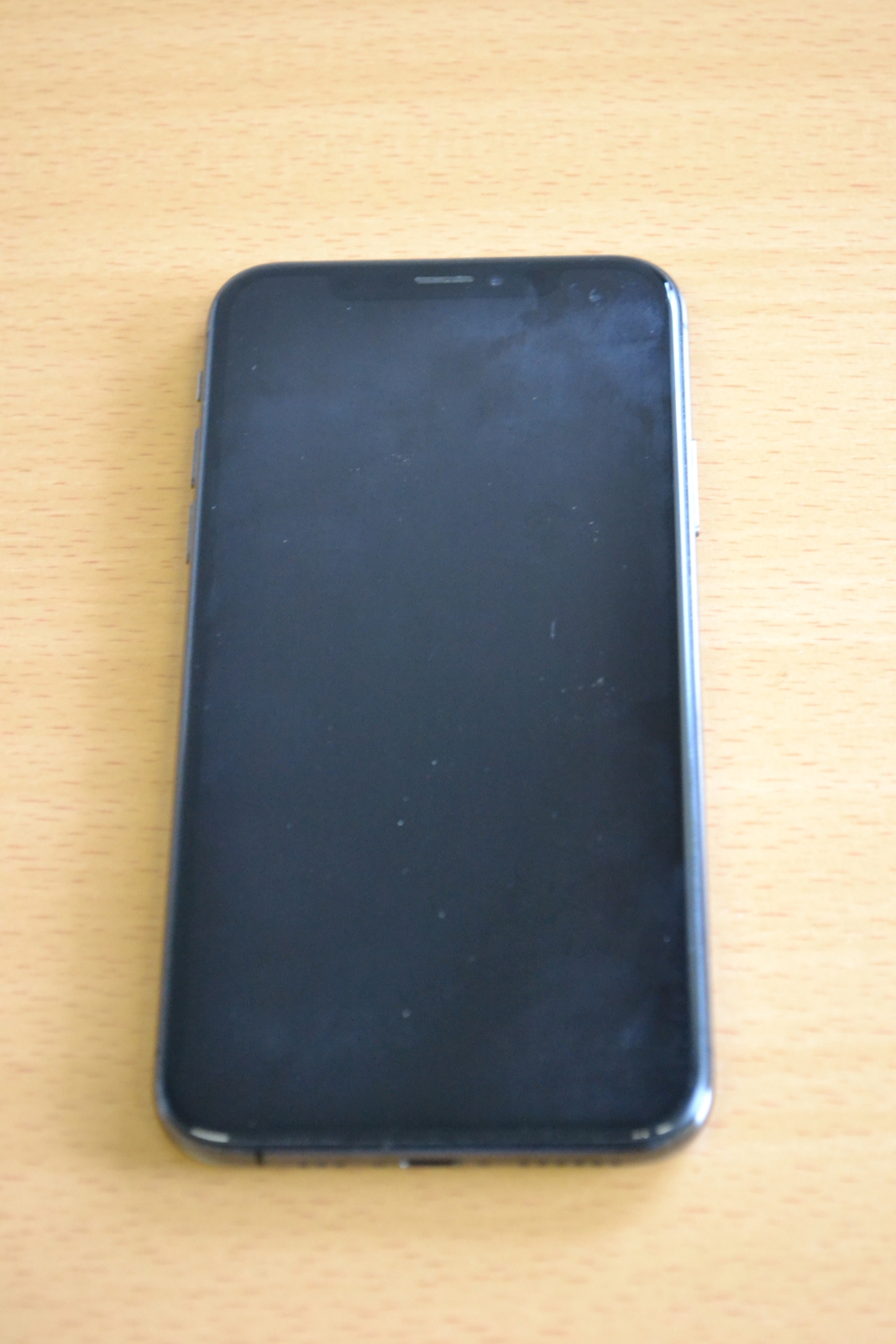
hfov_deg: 16.6
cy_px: 672
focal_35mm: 82
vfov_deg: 24.6
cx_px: 448
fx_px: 3079
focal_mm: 55
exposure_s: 1/40
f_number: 5.6
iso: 3200
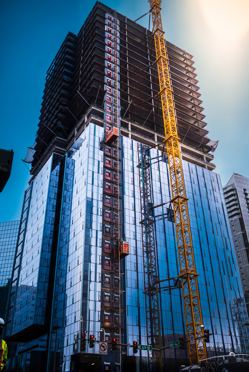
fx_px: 363
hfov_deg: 37.9
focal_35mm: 35
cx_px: 124
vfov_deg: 54.4
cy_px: 186
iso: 50
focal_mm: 35
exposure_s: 1/200
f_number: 3.2
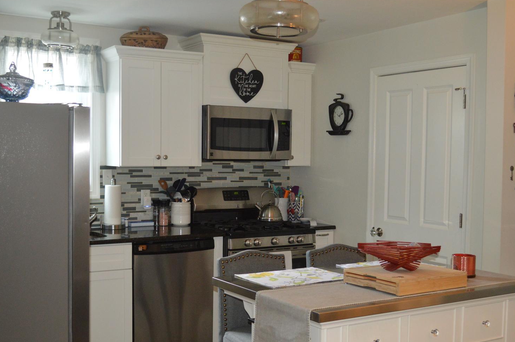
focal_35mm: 46
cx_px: 239
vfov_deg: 29.1
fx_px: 657
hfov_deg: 42.8
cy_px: 195
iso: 1000
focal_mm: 22
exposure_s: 1/60
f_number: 3.8
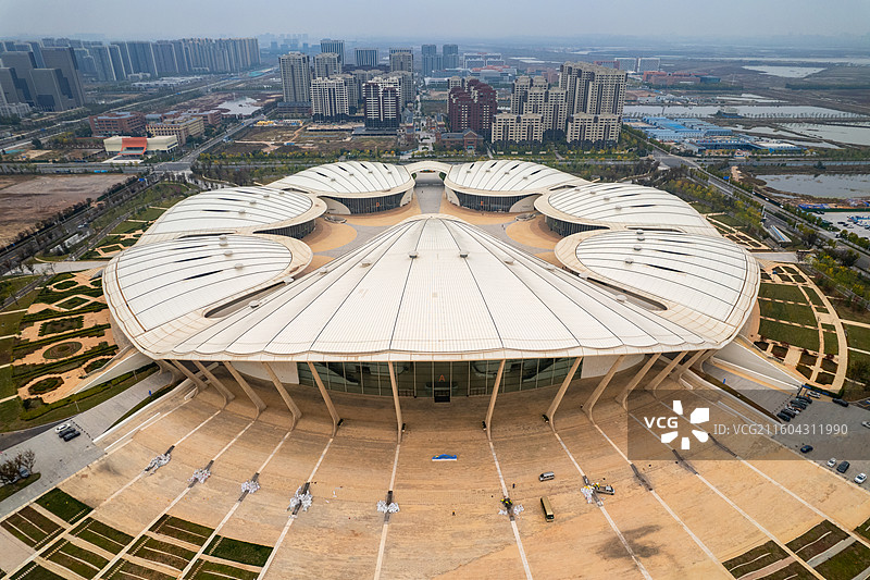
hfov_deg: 78.6
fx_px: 532
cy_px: 290
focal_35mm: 22
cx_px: 435
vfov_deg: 57.2
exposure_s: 1/730
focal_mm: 8.38
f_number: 2.8
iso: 100
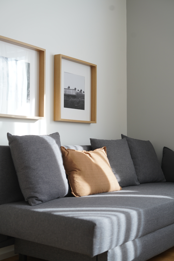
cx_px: 87
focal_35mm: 50
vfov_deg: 39.6
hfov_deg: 27.0
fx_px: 362
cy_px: 130
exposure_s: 1/100
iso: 200
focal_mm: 50
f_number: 3.5
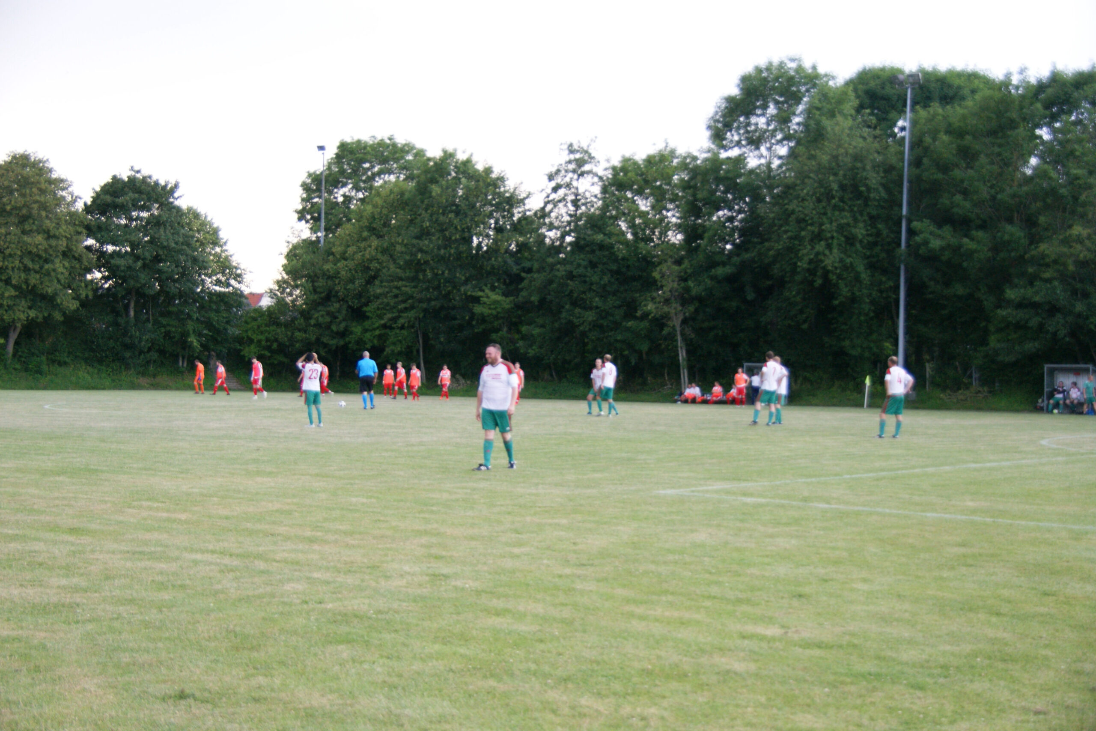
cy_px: 366
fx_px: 1598
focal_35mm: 52
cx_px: 548
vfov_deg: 25.8
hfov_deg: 37.8
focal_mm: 35
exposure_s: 1/80
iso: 320
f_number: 4
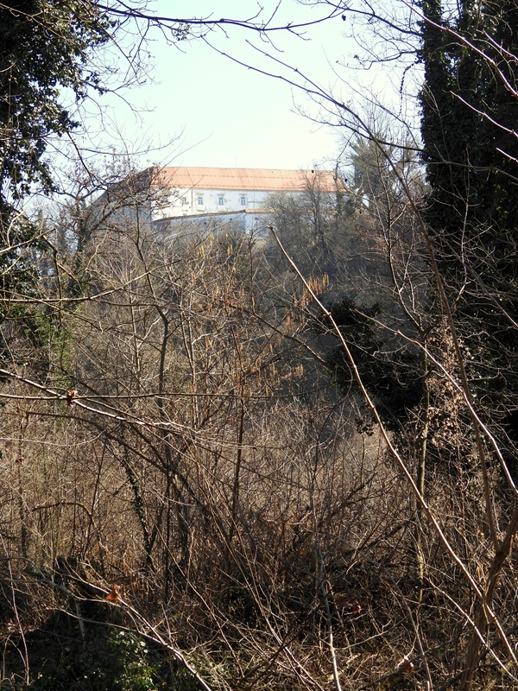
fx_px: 1596
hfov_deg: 18.4
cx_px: 259
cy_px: 346
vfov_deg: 24.4
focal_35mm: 80
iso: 100
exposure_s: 1/400
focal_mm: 14.3
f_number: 3.5
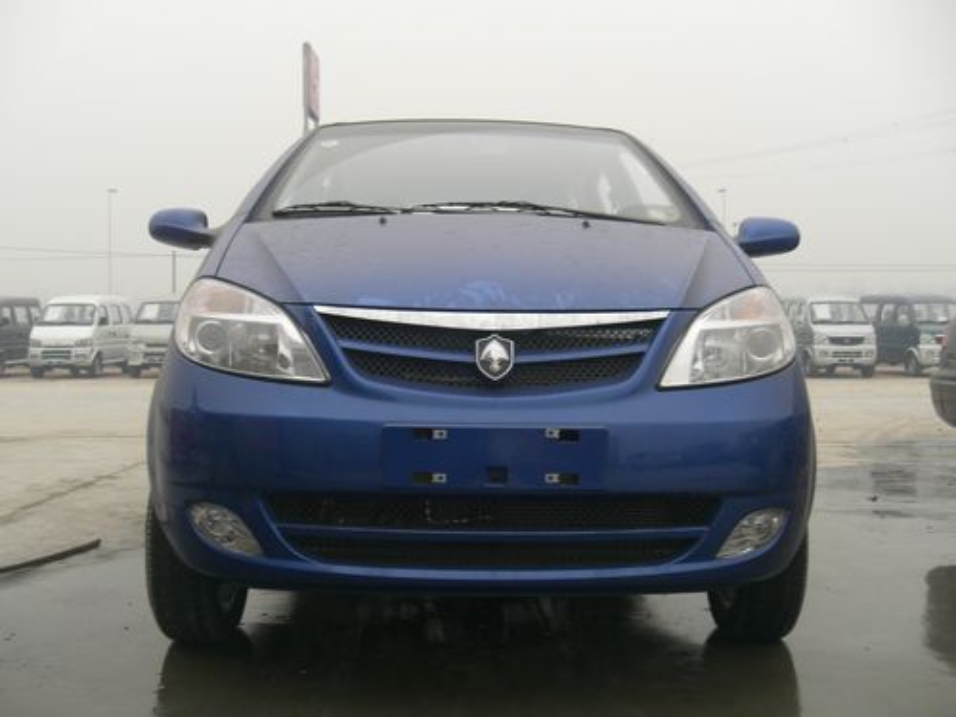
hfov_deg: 49.0
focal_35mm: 38
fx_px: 1049
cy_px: 358
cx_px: 478
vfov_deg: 37.7
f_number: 3.1
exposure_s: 1/80
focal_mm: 6.3
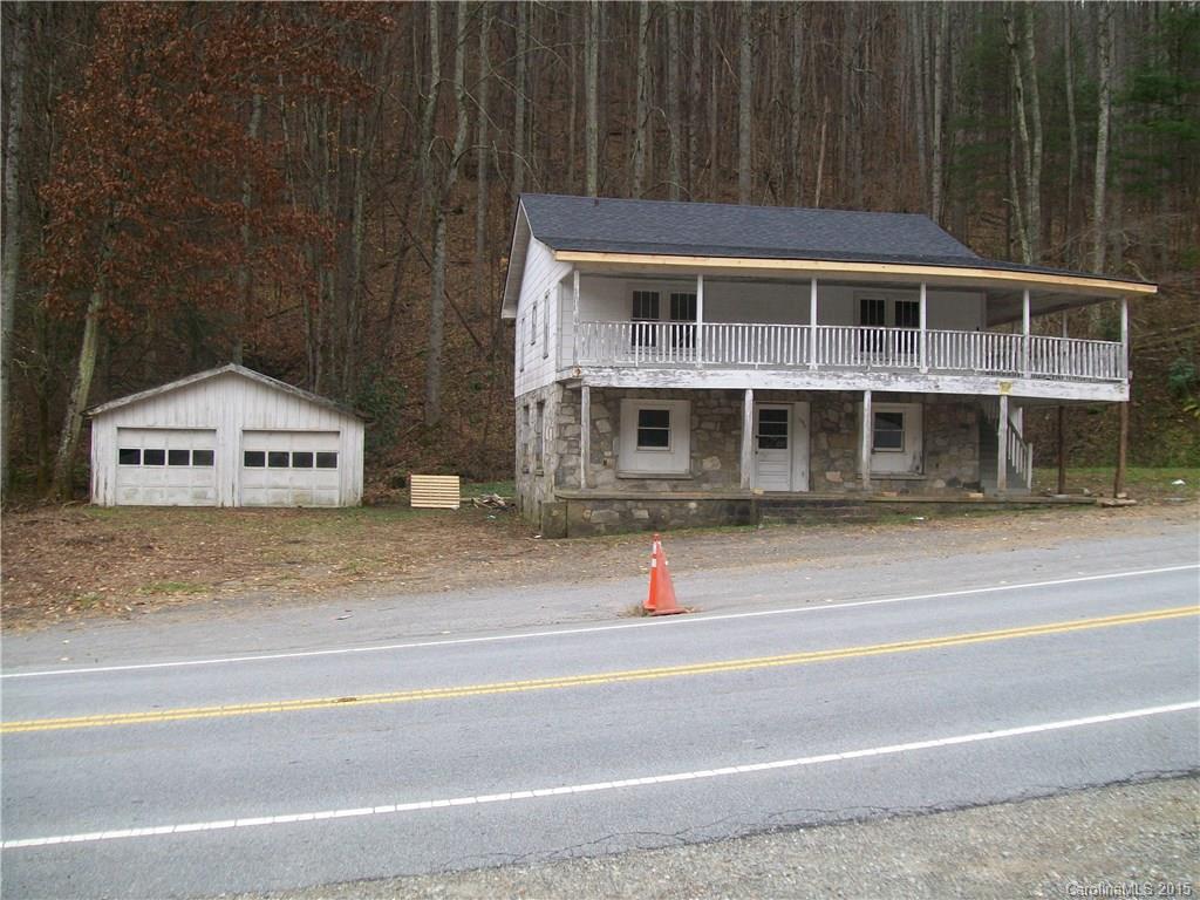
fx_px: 1248
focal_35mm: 36
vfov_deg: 39.7
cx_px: 600
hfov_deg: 51.4
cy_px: 450
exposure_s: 1/320
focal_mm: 6
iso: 64
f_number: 2.7
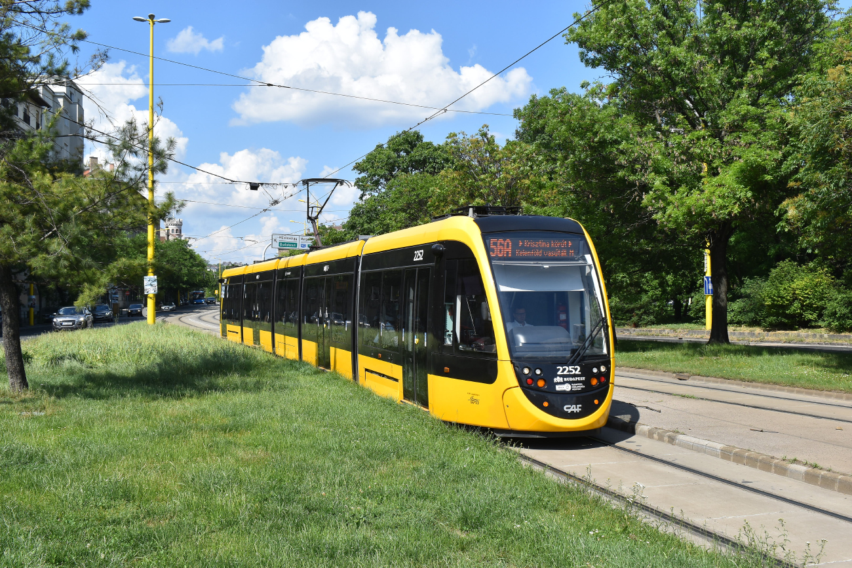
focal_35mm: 39
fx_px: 923
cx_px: 426
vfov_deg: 34.2
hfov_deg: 49.5
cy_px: 284
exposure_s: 1/400
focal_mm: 26
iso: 200
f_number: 10
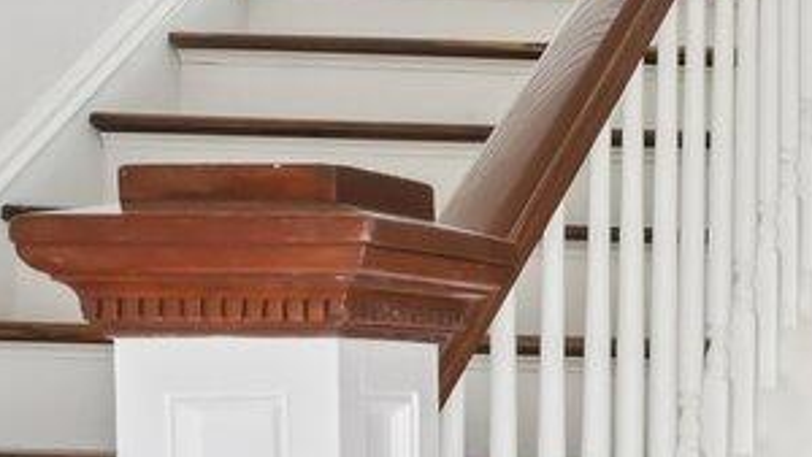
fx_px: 2154
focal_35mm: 100
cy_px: 466
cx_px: 1288
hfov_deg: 18.4
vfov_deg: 12.0
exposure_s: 1/20
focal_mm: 14
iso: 100
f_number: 8
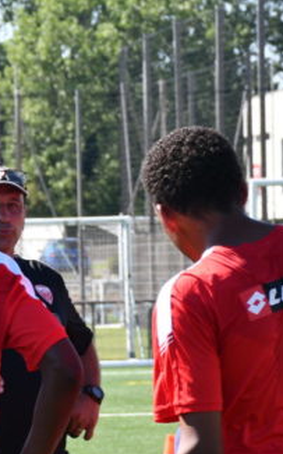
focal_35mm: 318
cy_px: 466
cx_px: 24
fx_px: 3926
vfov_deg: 6.6
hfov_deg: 4.1
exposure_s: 1/250
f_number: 8
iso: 160
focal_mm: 66
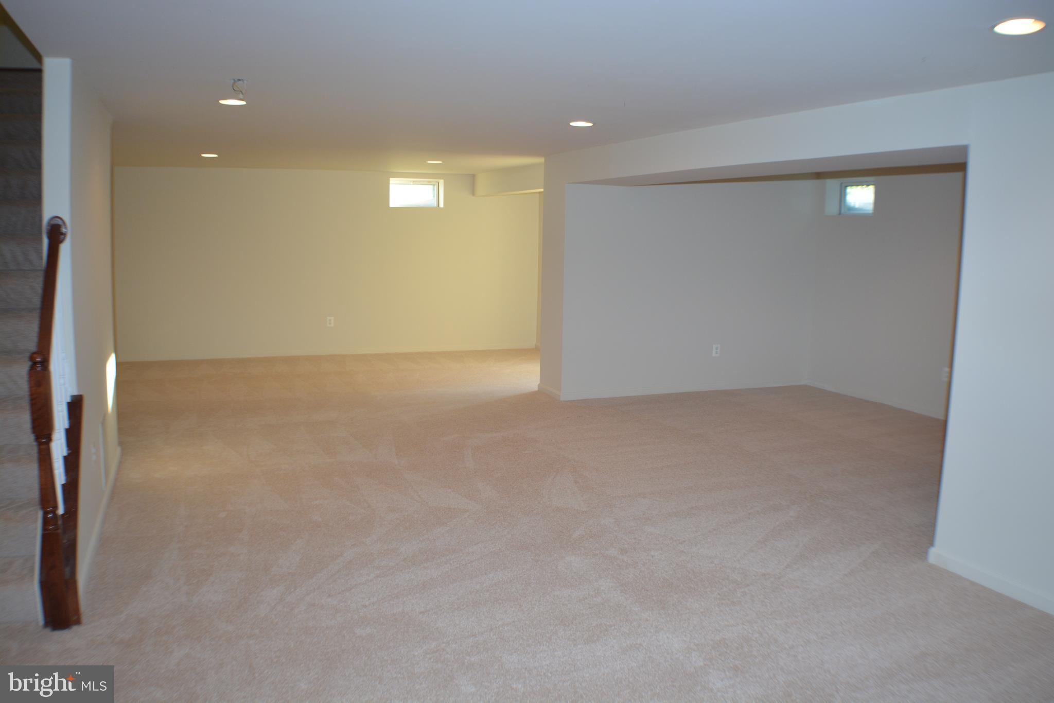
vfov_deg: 35.5
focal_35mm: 38
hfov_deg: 51.3
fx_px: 1098
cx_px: 527
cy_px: 352
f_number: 4
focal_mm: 25
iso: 500
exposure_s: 1/60
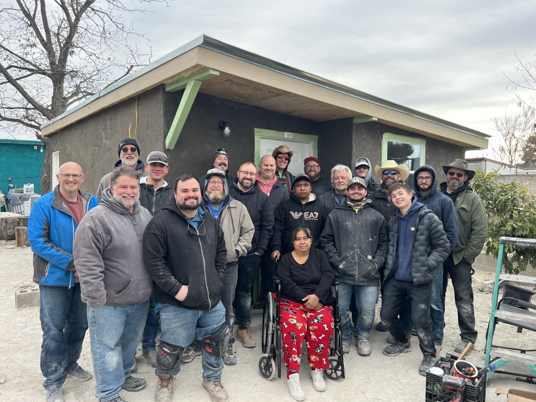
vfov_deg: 53.1
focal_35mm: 26
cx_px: 268
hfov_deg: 67.3
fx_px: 403
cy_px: 201
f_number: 1.5
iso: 50
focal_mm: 5.7
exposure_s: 1/313
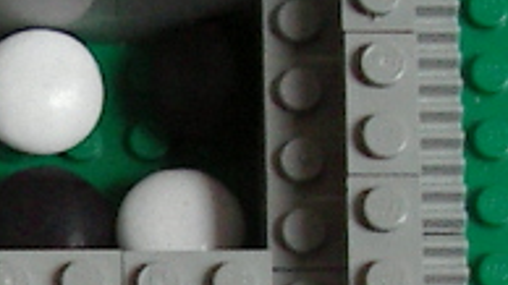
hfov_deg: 9.4
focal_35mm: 219
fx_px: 2949
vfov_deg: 5.5
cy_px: 340
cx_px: -364
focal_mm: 5.8
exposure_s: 1/25
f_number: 2.6
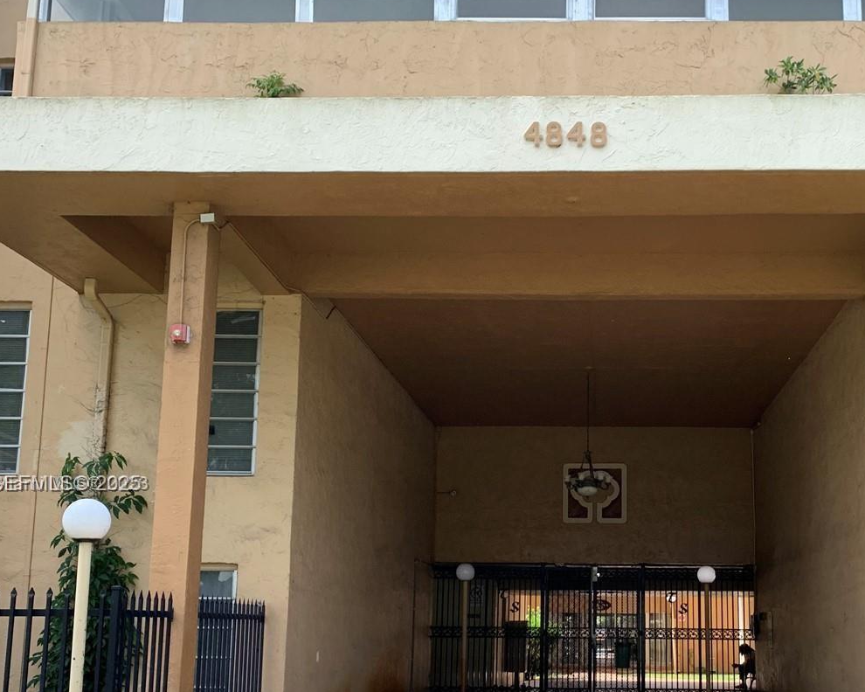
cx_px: 568
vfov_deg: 36.0
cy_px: 485
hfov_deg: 44.2
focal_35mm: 41
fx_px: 1050
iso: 25
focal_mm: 4.25
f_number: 1.8
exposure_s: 1/461
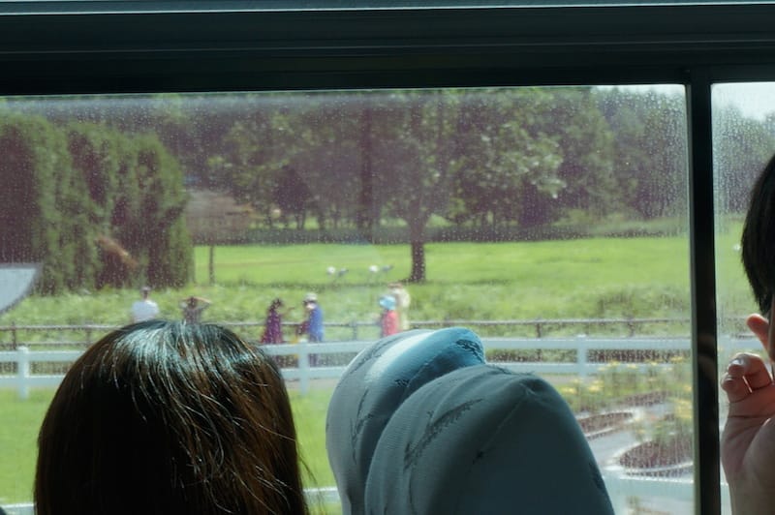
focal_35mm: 40
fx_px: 871
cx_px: 388
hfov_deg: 48.0
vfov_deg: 33.0
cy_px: 258
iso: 100
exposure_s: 1/125
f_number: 8
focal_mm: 27
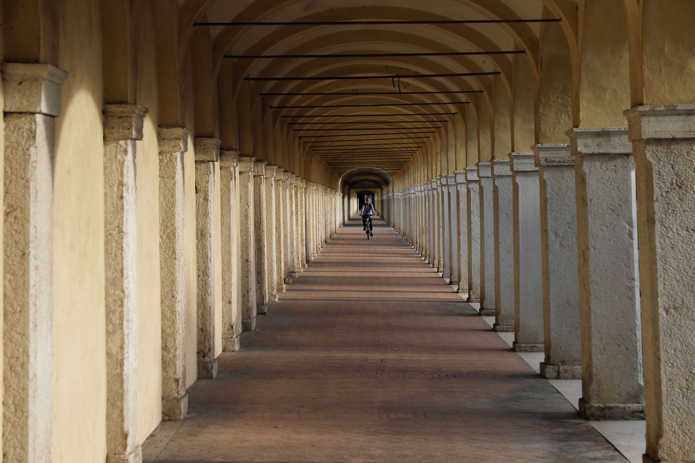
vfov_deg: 16.5
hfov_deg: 24.5
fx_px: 1602
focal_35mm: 83
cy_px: 232
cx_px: 348
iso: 320
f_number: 5.6
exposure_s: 1/480
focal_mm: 55
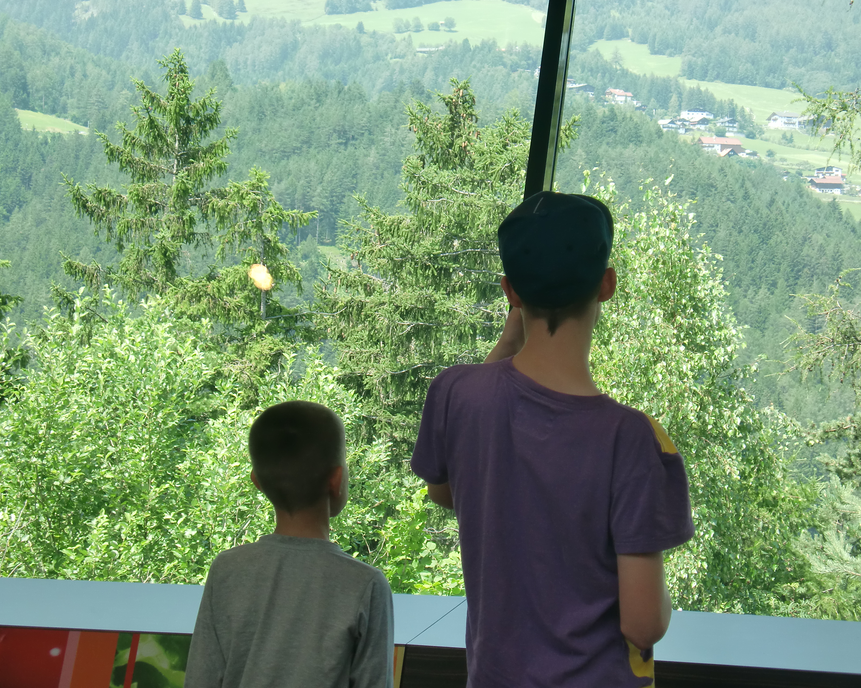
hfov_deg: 24.8
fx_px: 1962
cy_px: 341
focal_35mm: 77
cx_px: 424
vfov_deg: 19.9
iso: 64
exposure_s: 1/80
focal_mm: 13.02
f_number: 4.7
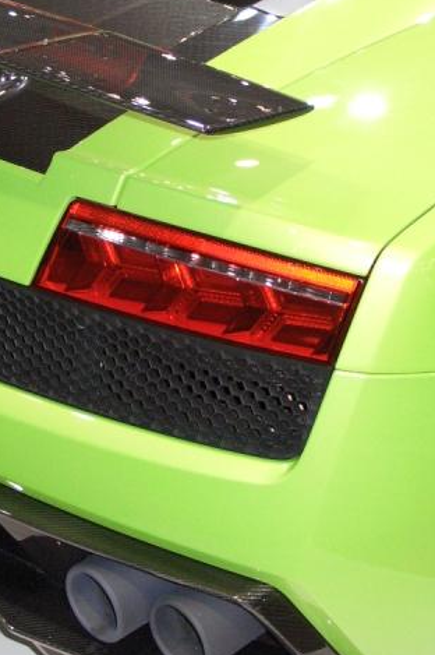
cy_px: 303
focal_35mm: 75
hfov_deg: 18.2
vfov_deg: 27.0
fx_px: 1361
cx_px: 215
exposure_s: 1/60
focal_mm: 7.1
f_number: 2.8
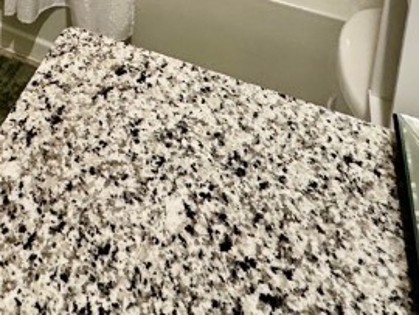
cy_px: -248
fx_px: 642
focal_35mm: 53
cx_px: -19
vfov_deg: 20.1
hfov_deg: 32.6
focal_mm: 2.22
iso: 320
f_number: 2.2
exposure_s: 1/60
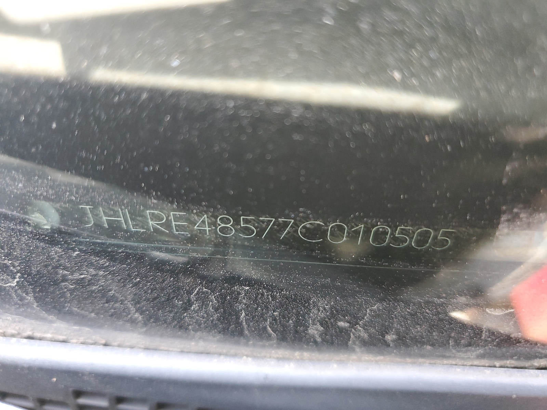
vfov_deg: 53.1
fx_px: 411
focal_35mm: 26
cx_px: 274
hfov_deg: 67.3
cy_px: 205
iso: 219
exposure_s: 1/50
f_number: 1.5
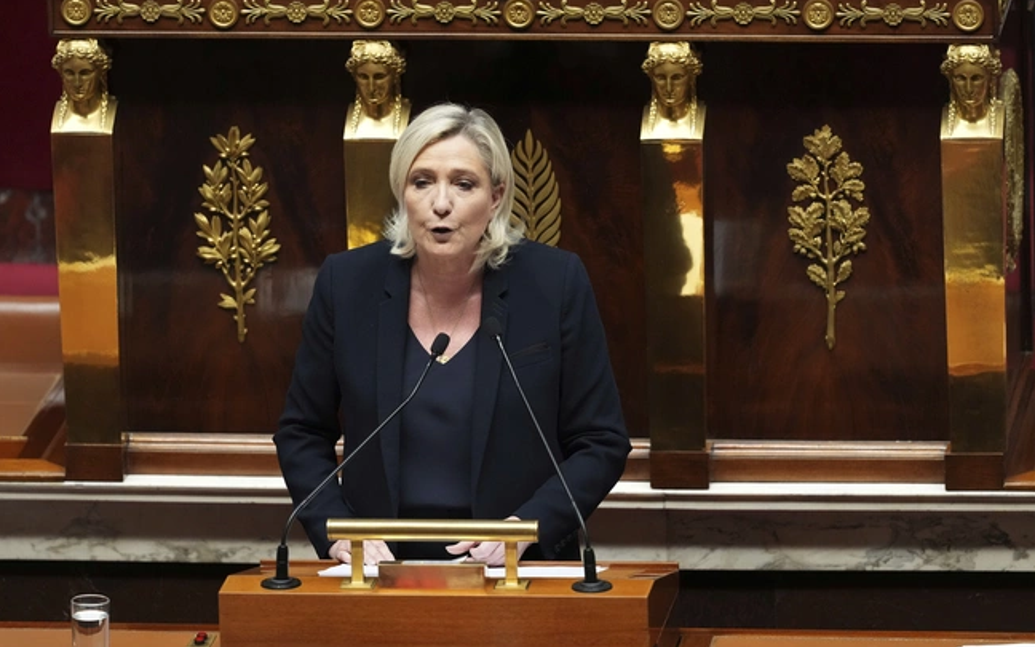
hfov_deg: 6.8
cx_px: 518
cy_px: 326
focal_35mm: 307
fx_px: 8660
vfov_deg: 4.3
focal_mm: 300
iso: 3200
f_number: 2.8
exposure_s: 1/400
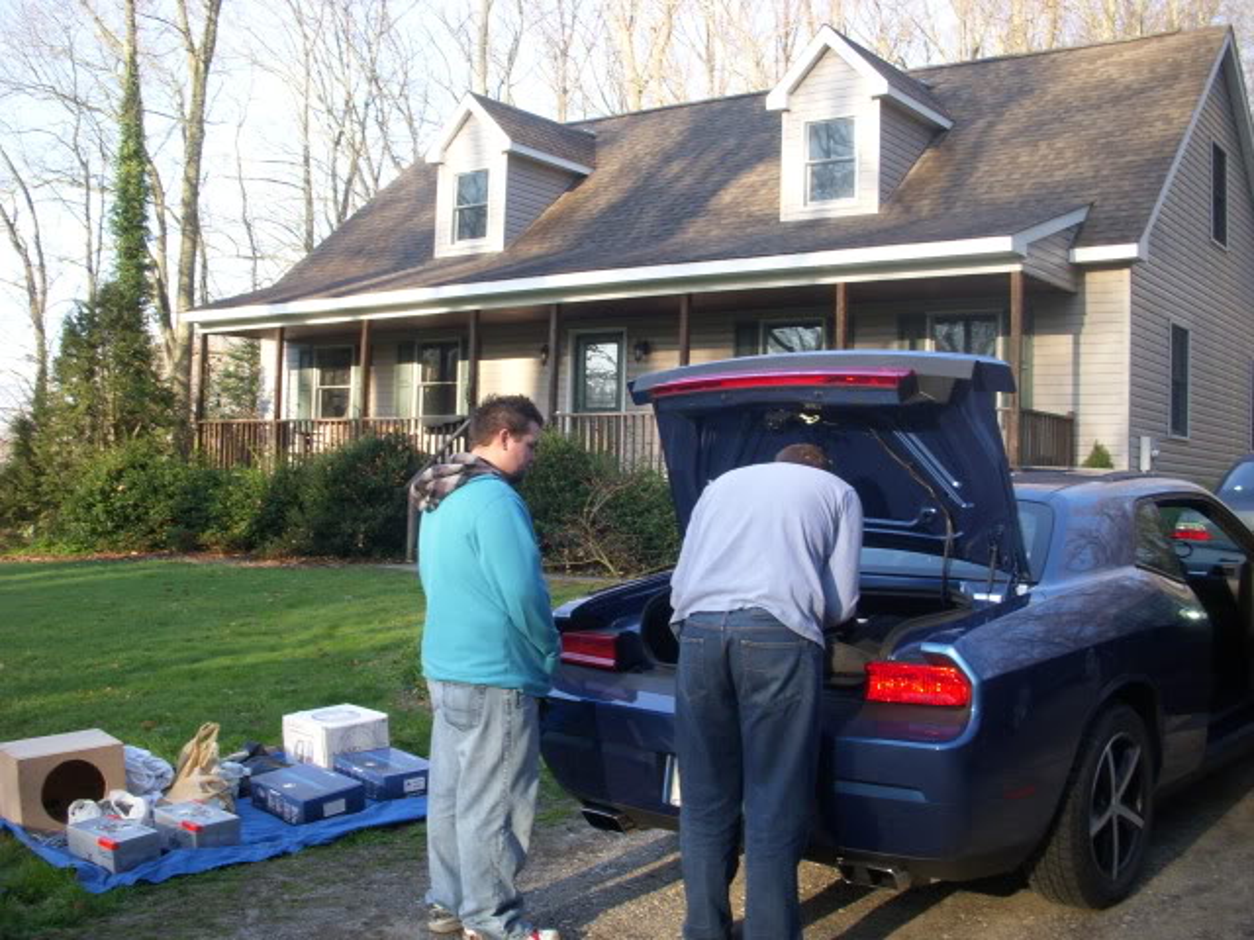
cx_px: 627
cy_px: 470
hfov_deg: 49.0
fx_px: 1377
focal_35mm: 38
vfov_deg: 37.7
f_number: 3.3
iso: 100
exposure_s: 1/125
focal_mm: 6.3
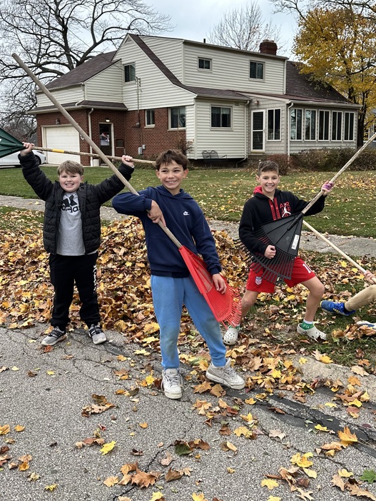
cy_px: 201
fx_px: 507
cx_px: 225
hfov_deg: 40.5
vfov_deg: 52.3
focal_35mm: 35
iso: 80
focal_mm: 6.86
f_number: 1.78
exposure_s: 1/567
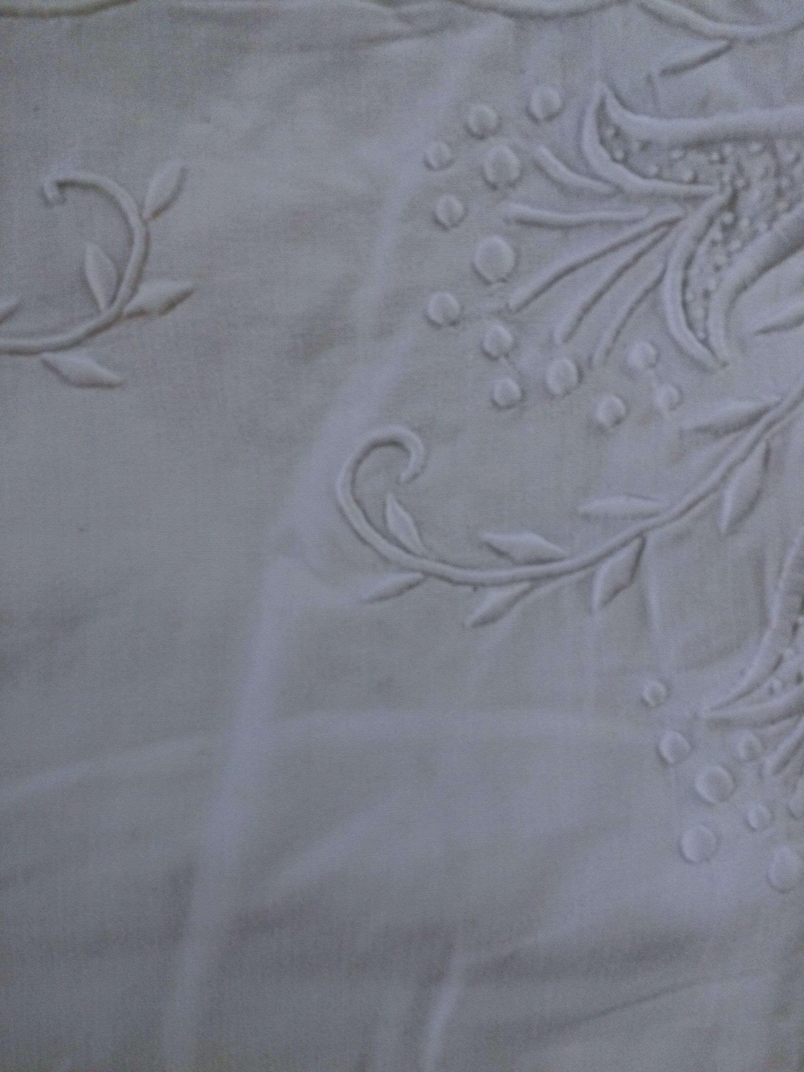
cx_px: 402
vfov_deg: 61.7
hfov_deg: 48.2
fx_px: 898
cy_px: 536
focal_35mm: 29
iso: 64
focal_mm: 4.15
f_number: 2.2
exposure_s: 1/100
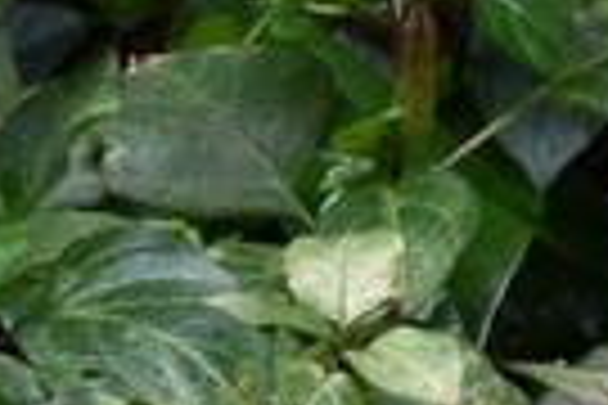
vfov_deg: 5.6
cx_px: 2135
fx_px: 4137
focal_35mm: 245
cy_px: 628
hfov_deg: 7.0
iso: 100
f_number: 5.6
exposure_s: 1/15
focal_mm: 22
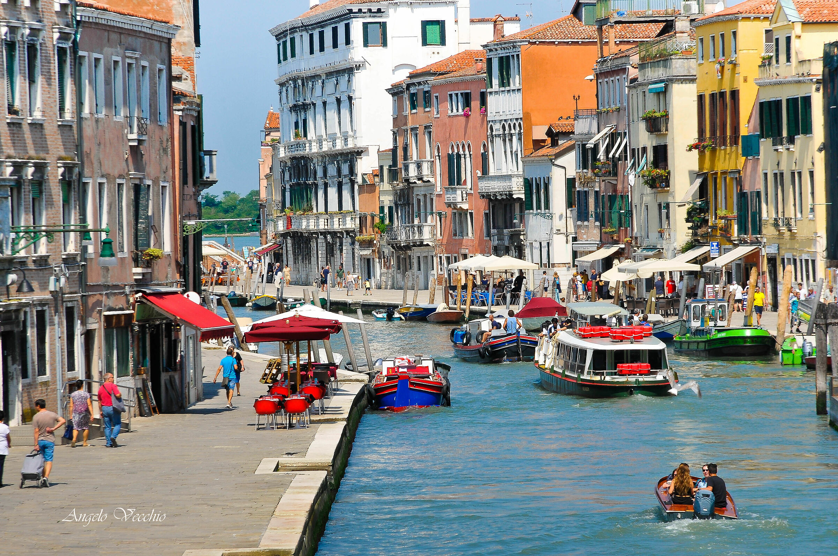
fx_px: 4882
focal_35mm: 210
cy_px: 278
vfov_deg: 6.5
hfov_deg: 9.8
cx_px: 419
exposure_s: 1/125
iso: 200
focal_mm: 140
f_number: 18
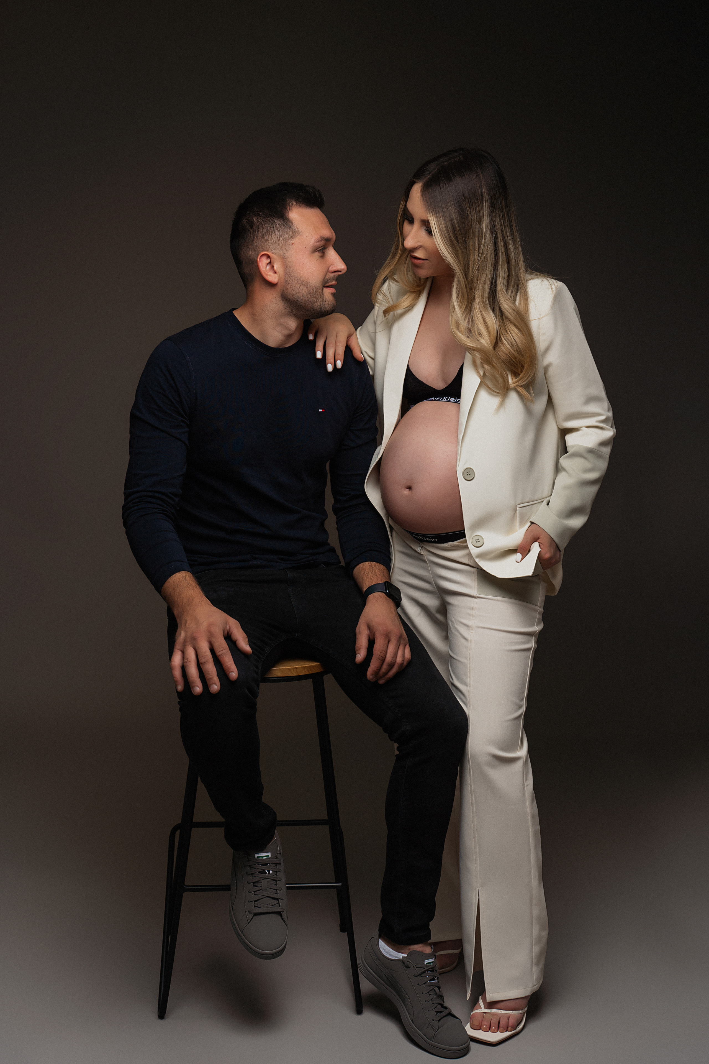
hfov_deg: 29.2
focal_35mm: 46
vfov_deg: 42.7
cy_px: 532
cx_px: 354
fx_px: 1359
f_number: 5
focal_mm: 46
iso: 200
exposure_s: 1/160
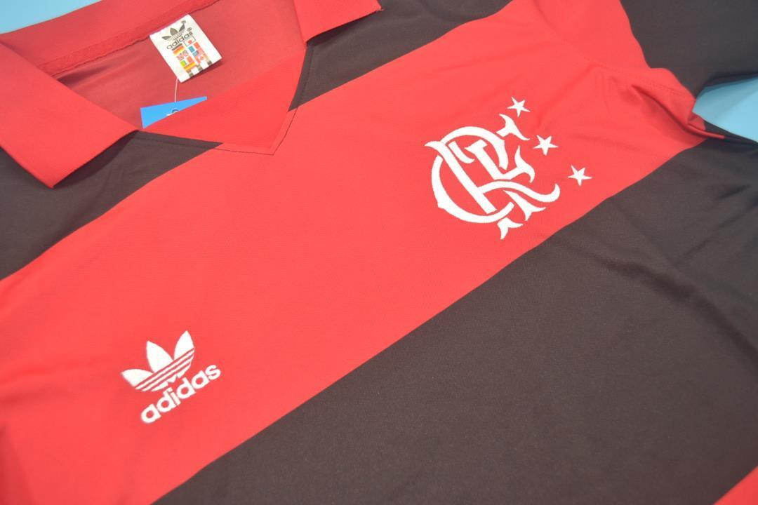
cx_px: 379
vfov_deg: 40.0
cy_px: 252
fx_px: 695
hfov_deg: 57.2
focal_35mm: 33
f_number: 3.8
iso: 200
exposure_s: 1/60
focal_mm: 22
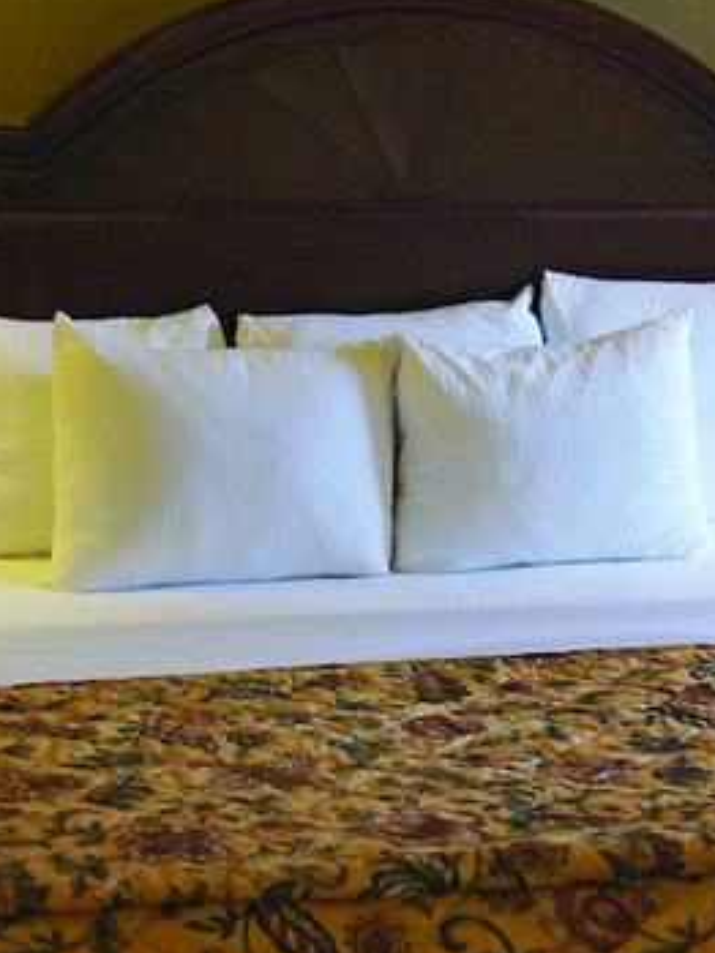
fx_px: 2725
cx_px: 423
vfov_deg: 19.8
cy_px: 573
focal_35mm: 99
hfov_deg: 14.9
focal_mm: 30
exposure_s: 1/60
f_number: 4
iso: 800
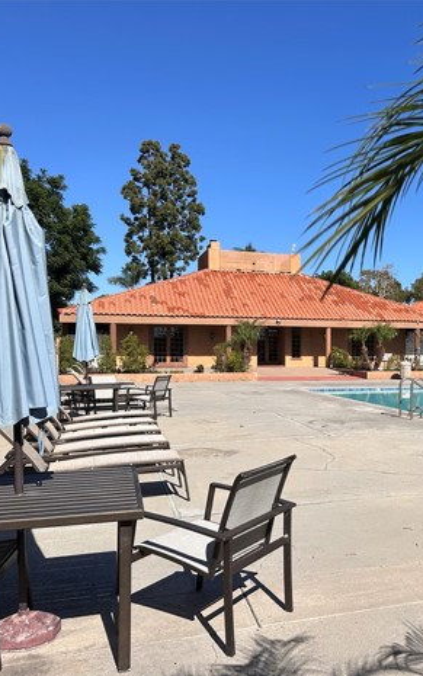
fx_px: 645
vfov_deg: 55.3
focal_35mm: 35
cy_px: 347
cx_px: 355
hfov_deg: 34.9
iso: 80
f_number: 1.78
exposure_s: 1/6623
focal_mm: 6.86
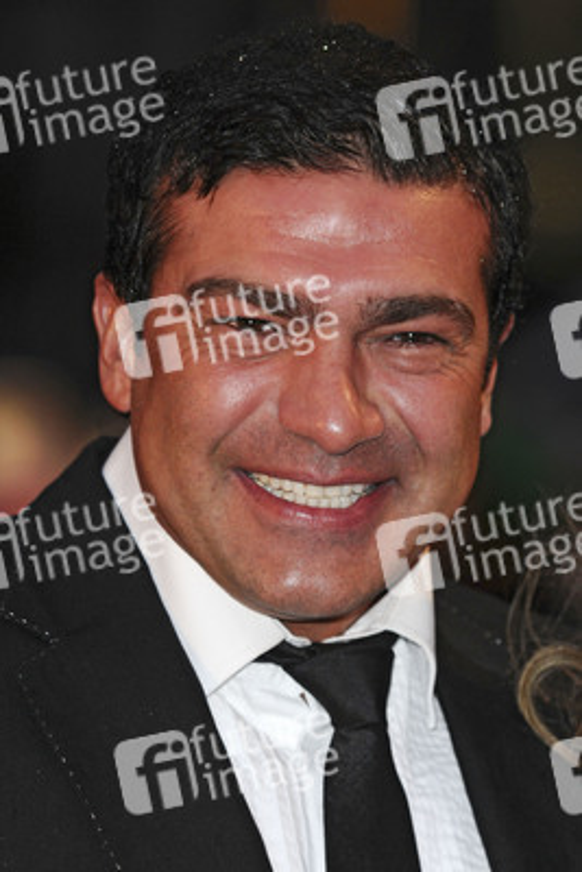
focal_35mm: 262
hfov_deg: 5.2
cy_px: 436
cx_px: 291
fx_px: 6360
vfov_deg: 7.8
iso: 500
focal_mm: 175
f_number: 4.5
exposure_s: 1/160
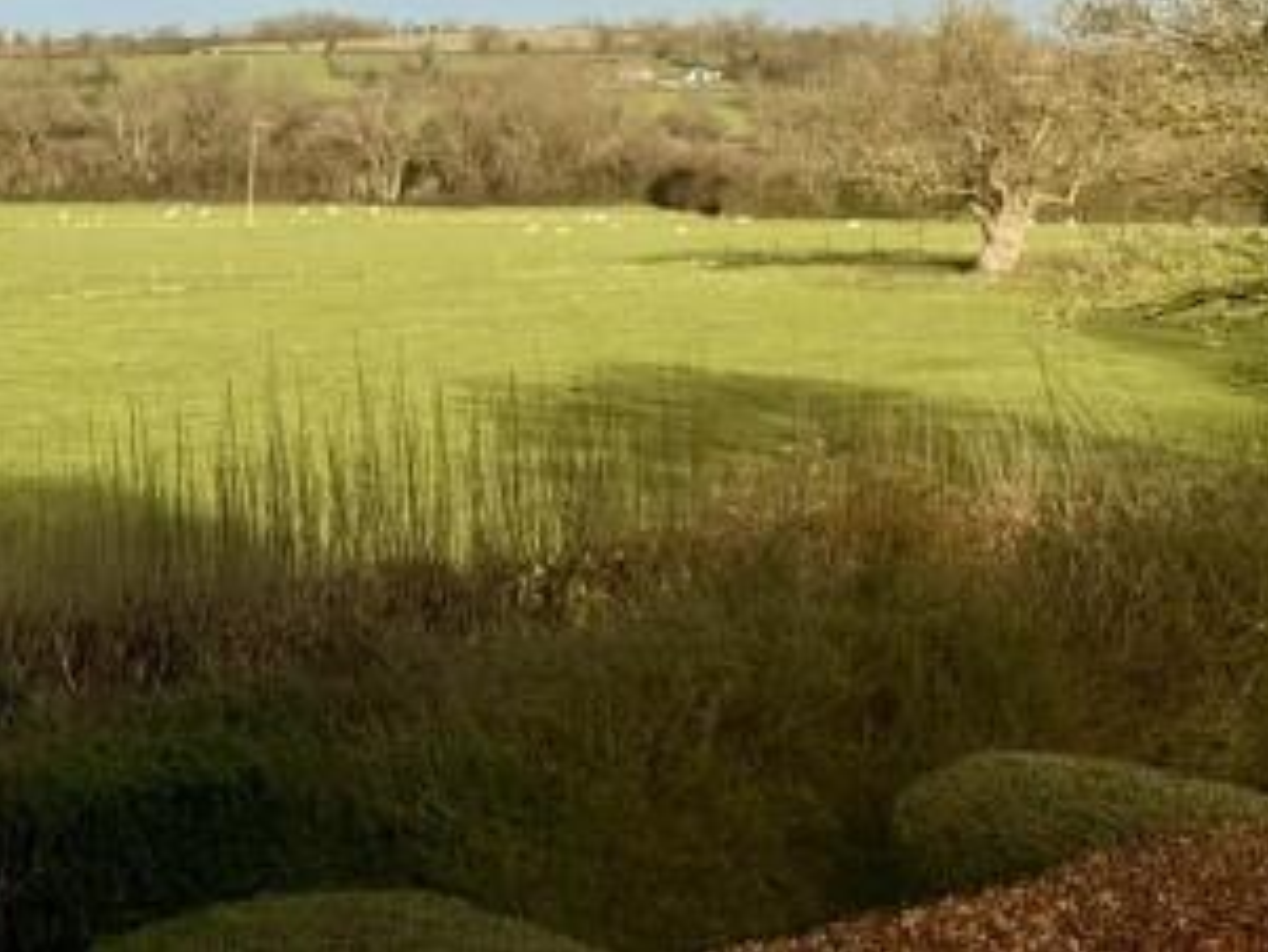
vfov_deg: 15.7
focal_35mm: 93
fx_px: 3408
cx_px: 638
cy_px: 36
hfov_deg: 21.1
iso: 64
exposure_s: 1/7143
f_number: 1.78
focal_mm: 6.76
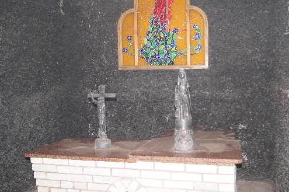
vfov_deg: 33.3
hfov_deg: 48.3
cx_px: 167
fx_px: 321
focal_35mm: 40
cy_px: 95
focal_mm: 22
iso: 500
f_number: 4
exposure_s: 1/60
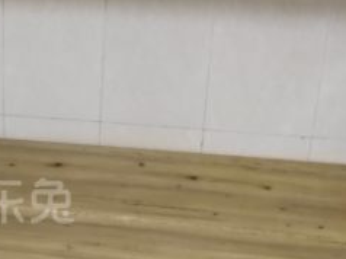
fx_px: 1009
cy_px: 186
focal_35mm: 101
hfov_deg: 18.7
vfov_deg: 14.6
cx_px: -42
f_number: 1.8
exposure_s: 1/25
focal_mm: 3.95
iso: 701
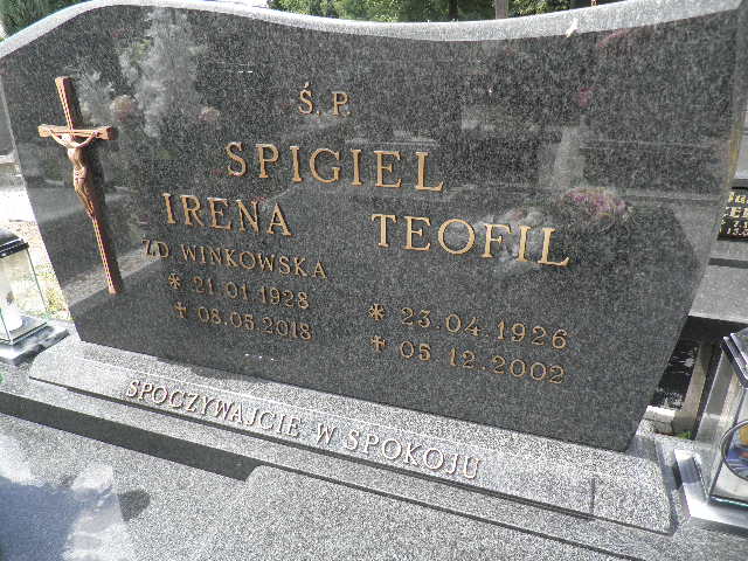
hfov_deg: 71.6
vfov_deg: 56.8
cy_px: 280
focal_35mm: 24
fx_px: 519
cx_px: 374
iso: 64
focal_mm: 4.3
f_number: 3.3
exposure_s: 1/320
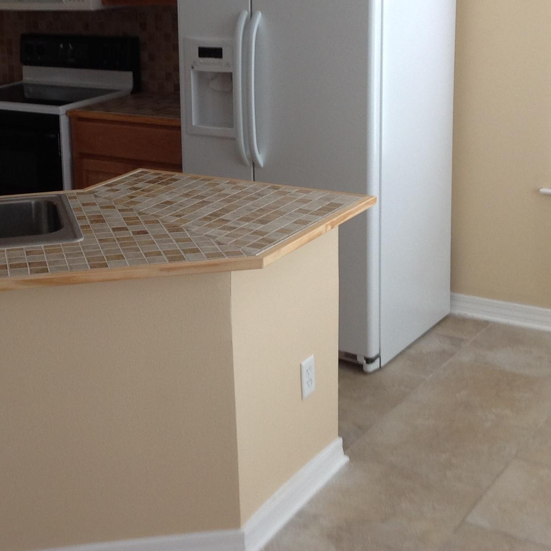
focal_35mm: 65
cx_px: 99
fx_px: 1171
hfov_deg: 25.9
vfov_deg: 26.2
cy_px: 156
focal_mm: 4.28
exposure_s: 1/40
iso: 64
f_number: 2.4
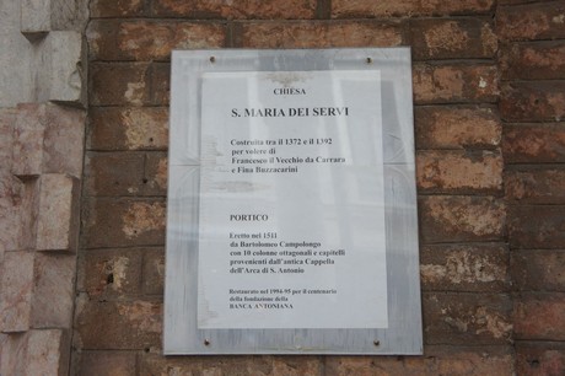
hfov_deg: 45.0
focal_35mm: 44
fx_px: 682
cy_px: 188
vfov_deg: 30.8
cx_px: 282
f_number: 4
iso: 1600
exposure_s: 1/250
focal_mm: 29
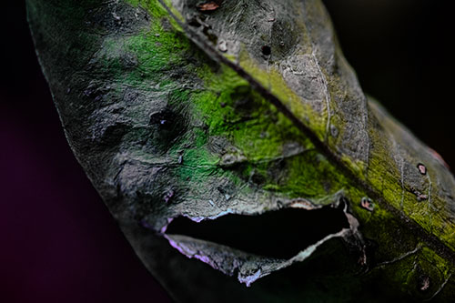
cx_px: 228
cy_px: 152
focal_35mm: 210
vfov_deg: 6.5
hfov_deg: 9.8
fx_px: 2653
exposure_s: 1/500
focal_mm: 210
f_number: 7.1
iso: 640
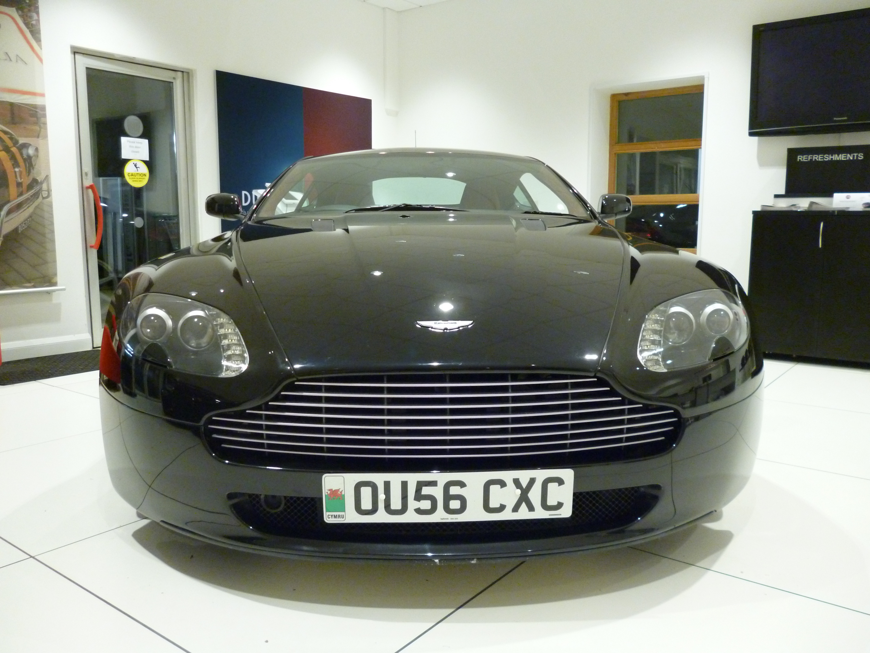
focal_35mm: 28
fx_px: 704
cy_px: 326
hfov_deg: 63.4
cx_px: 435
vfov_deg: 49.7
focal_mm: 5
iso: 400
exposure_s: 1/40
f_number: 3.1
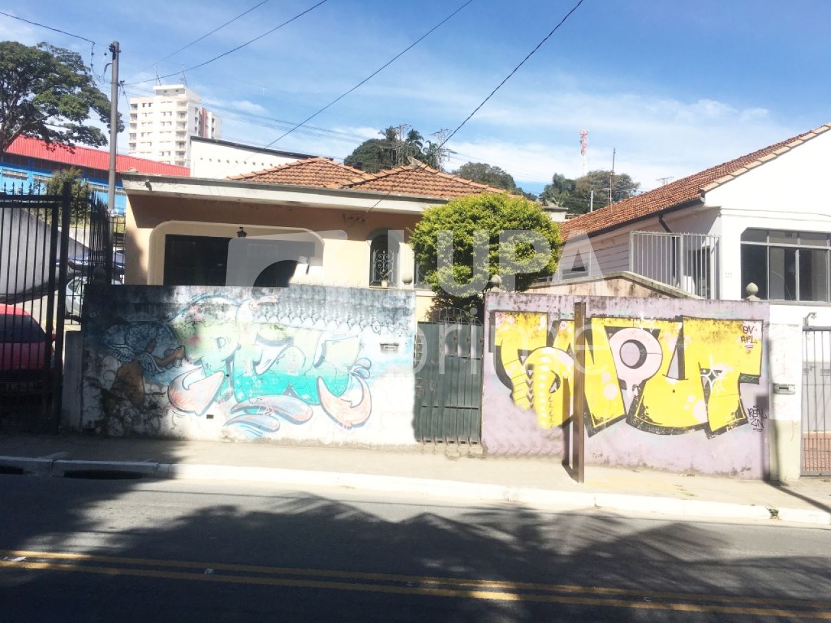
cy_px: 312
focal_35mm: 29
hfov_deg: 61.7
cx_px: 416
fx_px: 696
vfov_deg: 48.2
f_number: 2.2
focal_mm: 4.15
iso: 25
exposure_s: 1/2198
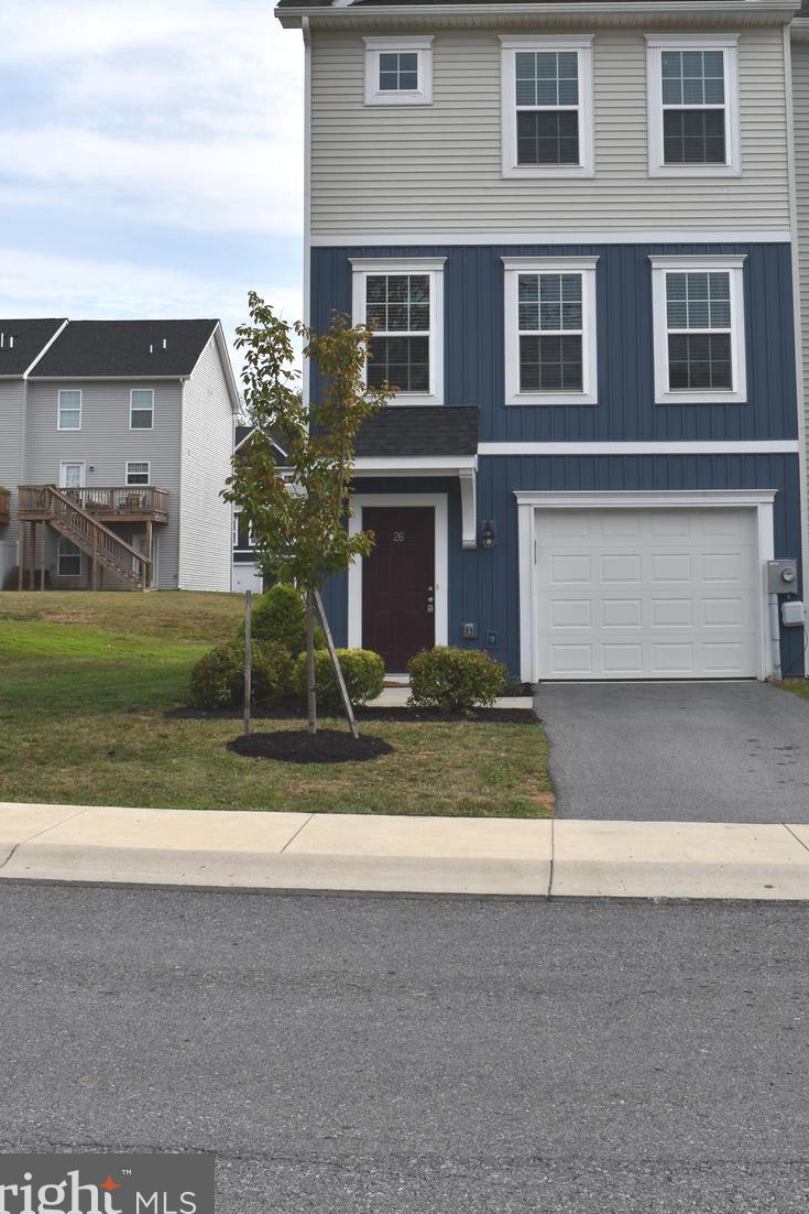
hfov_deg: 29.1
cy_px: 398
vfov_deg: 42.1
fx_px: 1550
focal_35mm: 46
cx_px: 503
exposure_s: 1/200
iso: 100
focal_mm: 22
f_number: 11
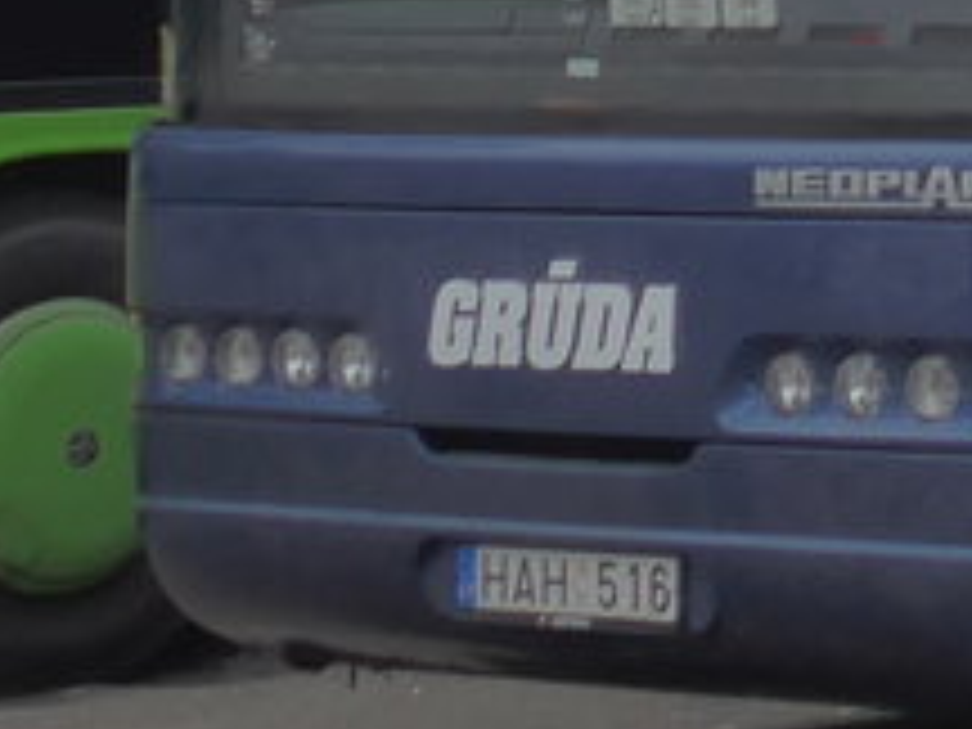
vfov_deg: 5.9
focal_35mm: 244
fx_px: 6851
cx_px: 1894
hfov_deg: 7.8
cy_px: -774
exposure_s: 1/100
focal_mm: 9
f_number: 2.8
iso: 160
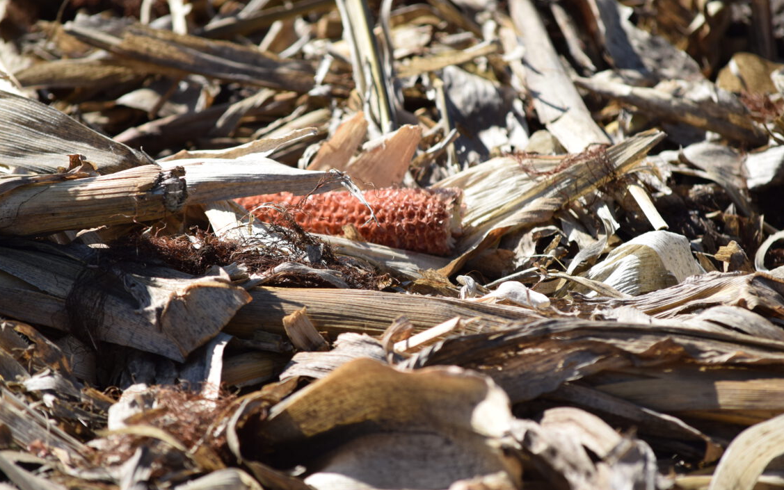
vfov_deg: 3.7
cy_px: 244
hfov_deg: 5.9
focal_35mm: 358
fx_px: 7651
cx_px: 397
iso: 200
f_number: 6.3
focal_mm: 220
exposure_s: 1/640
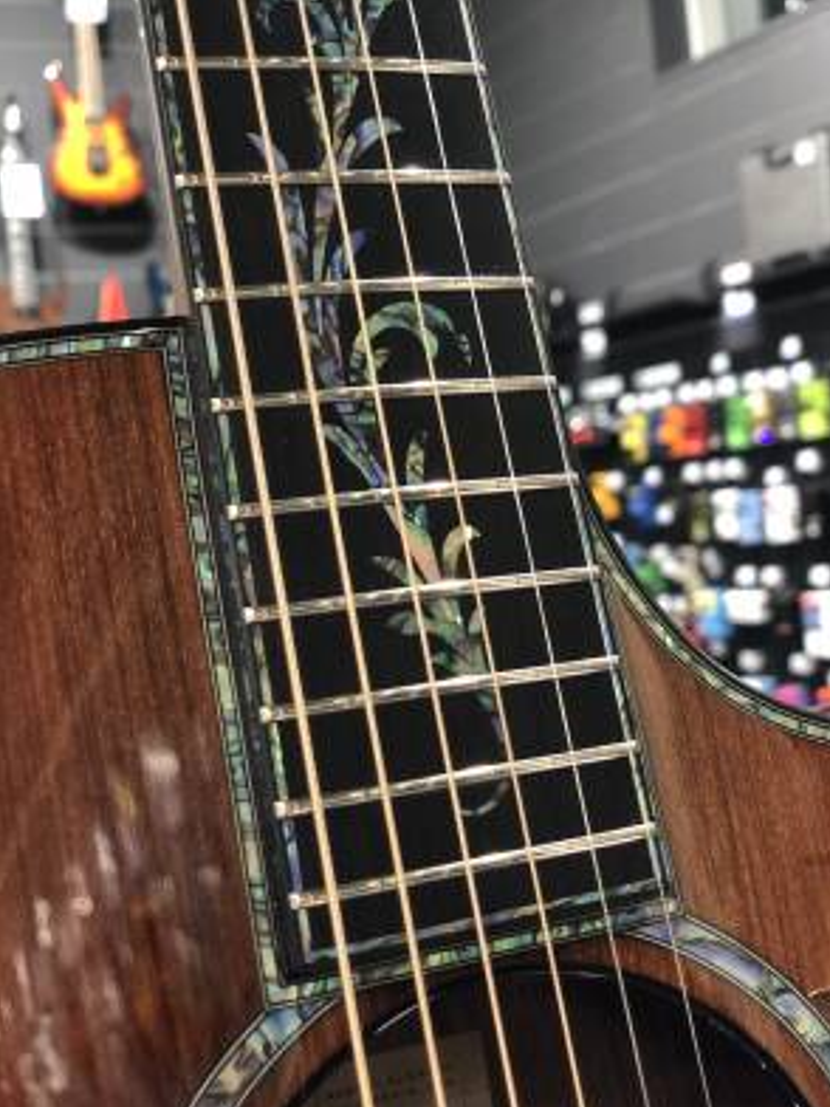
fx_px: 1694
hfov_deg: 27.5
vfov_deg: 36.2
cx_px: 418
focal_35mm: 53
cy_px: 556
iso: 160
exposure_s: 1/20
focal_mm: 6
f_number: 2.4
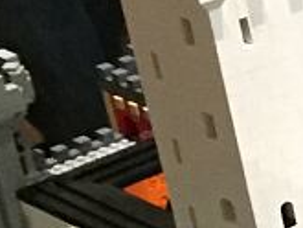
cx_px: 1039
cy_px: 298
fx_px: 1857
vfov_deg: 6.9
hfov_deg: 7.6
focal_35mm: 212
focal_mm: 4.15
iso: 250
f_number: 2.2
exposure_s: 1/17
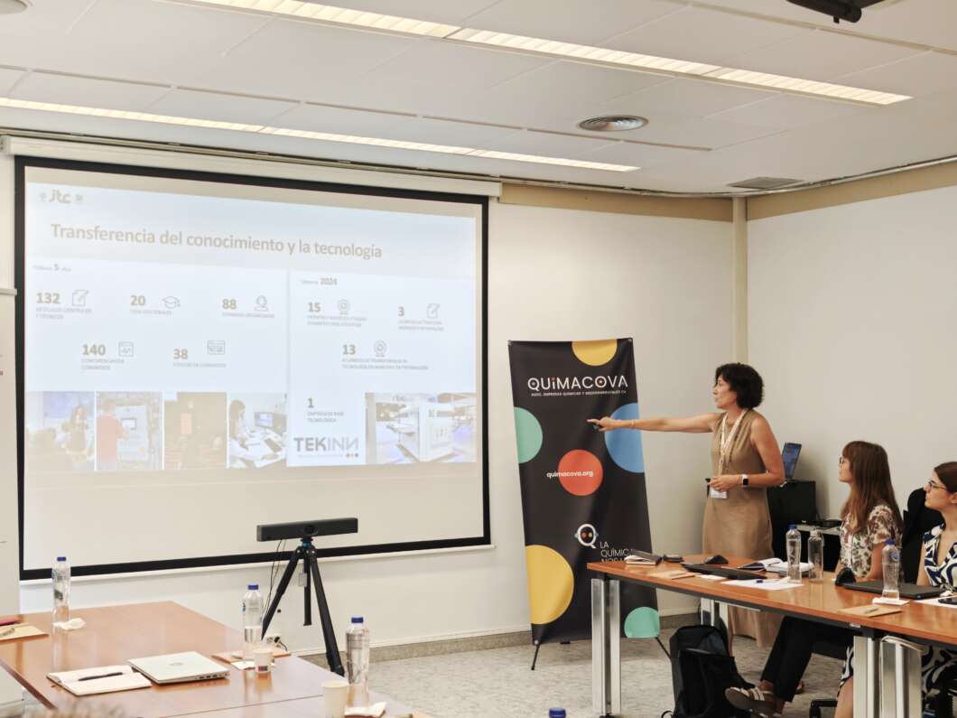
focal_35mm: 46
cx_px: 478
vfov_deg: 31.5
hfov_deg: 41.2
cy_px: 359
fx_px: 1272
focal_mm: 8.72
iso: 250
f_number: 1.63
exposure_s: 1/100
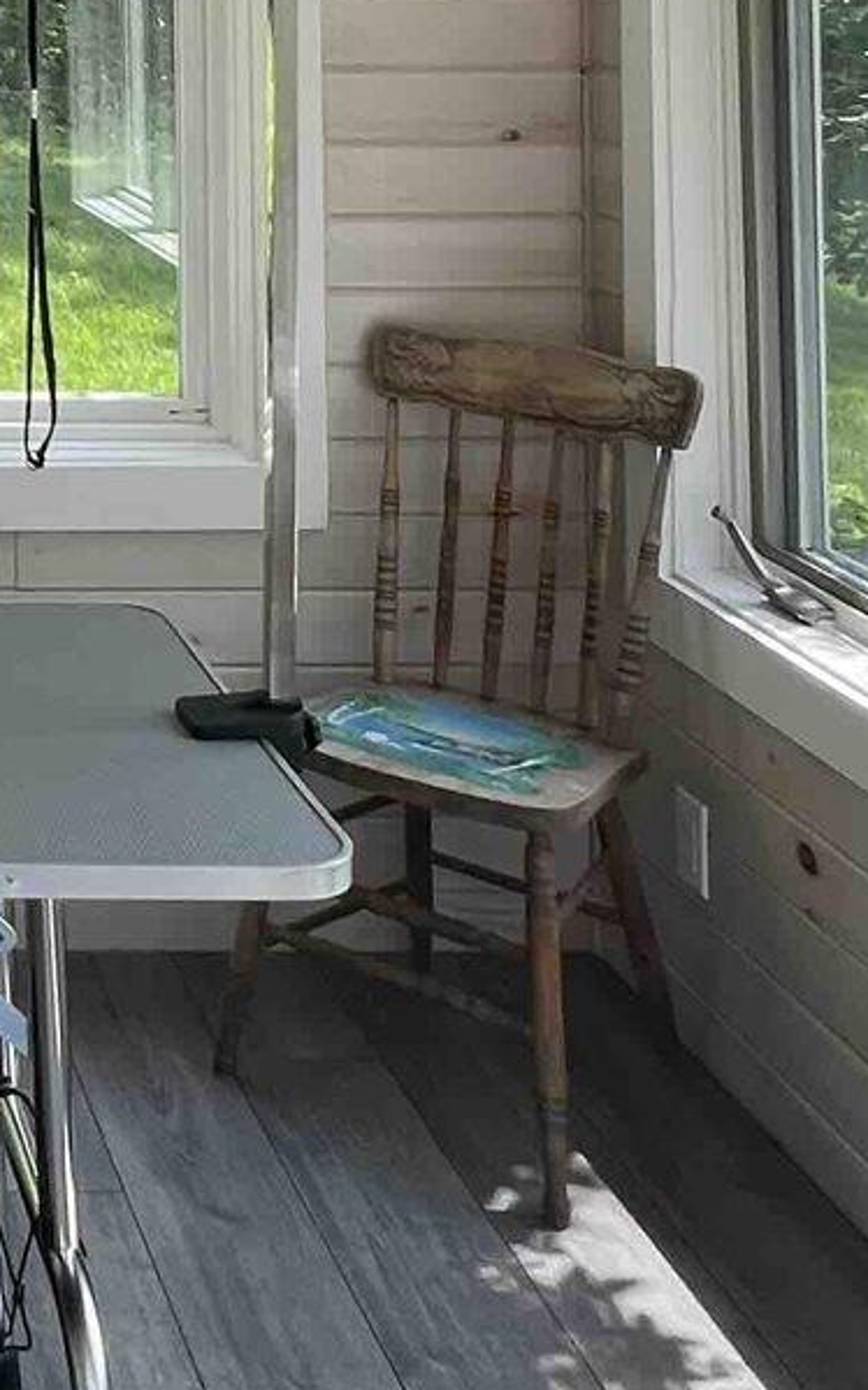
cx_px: -411
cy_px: -144
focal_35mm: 53
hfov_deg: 20.9
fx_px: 2007
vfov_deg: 33.3
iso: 32
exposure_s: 1/204
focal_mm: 1.57
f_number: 1.8
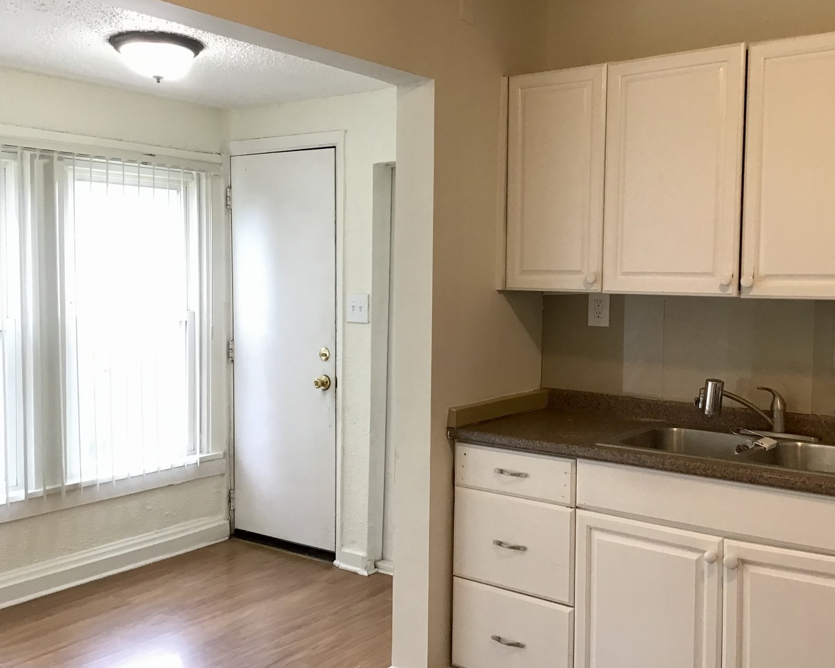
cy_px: 324
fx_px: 890
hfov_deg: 50.2
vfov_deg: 41.2
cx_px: 464
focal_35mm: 36
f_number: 2.4
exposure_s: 1/30
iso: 32
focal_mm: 3.3
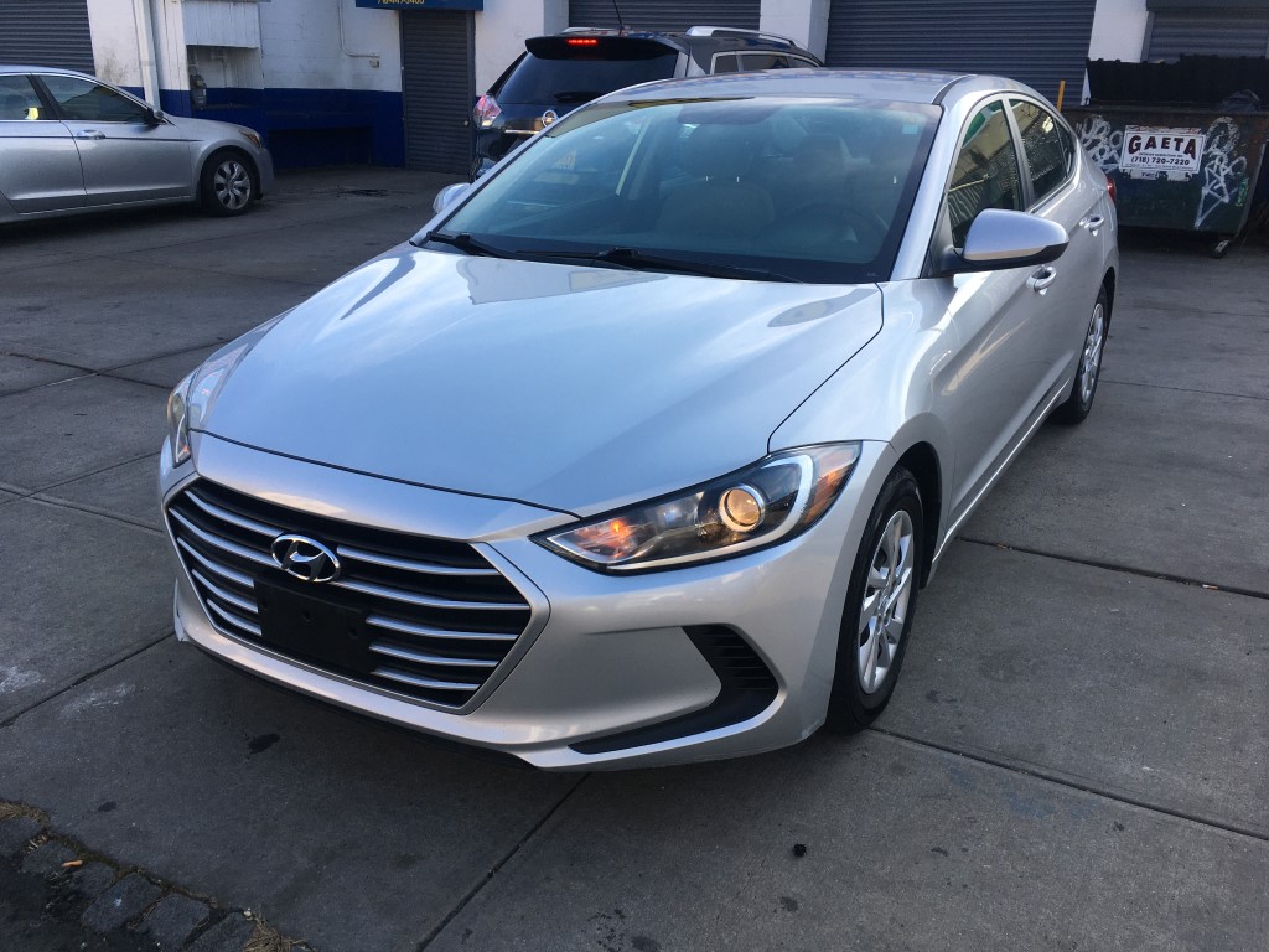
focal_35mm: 29
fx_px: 1063
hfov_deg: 61.7
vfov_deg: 48.2
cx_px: 634
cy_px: 476
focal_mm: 4.15
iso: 25
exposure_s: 1/487
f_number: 2.2
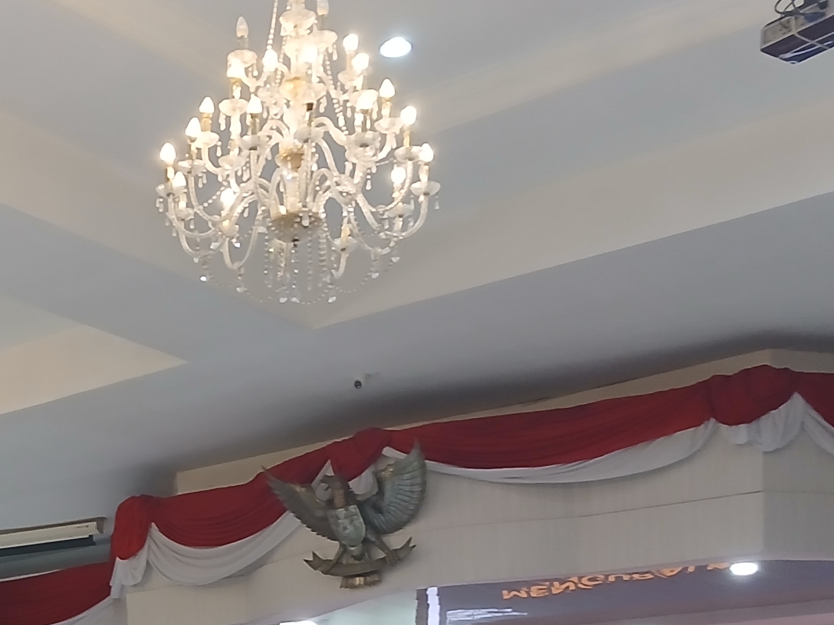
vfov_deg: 19.4
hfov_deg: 25.2
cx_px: -72
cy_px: 727
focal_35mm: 72
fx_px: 1735
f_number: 1.8
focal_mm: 3.98
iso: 200
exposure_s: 1/33.3
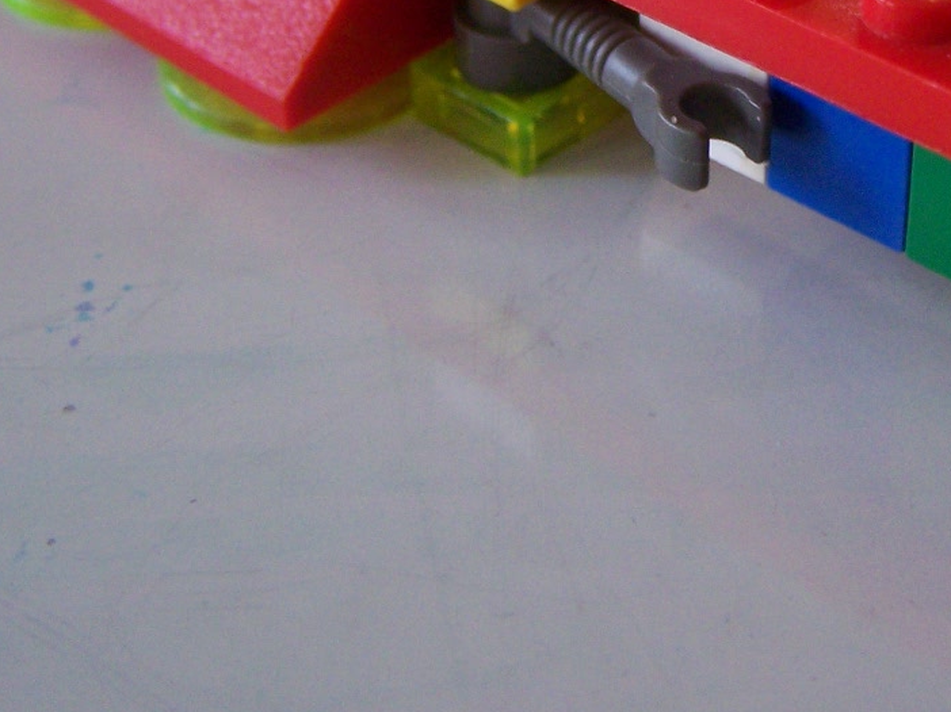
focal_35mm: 81
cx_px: 756
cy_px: -12
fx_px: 2225
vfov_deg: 17.7
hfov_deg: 23.8
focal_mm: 6.3
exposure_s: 1/8
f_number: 2.8
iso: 160
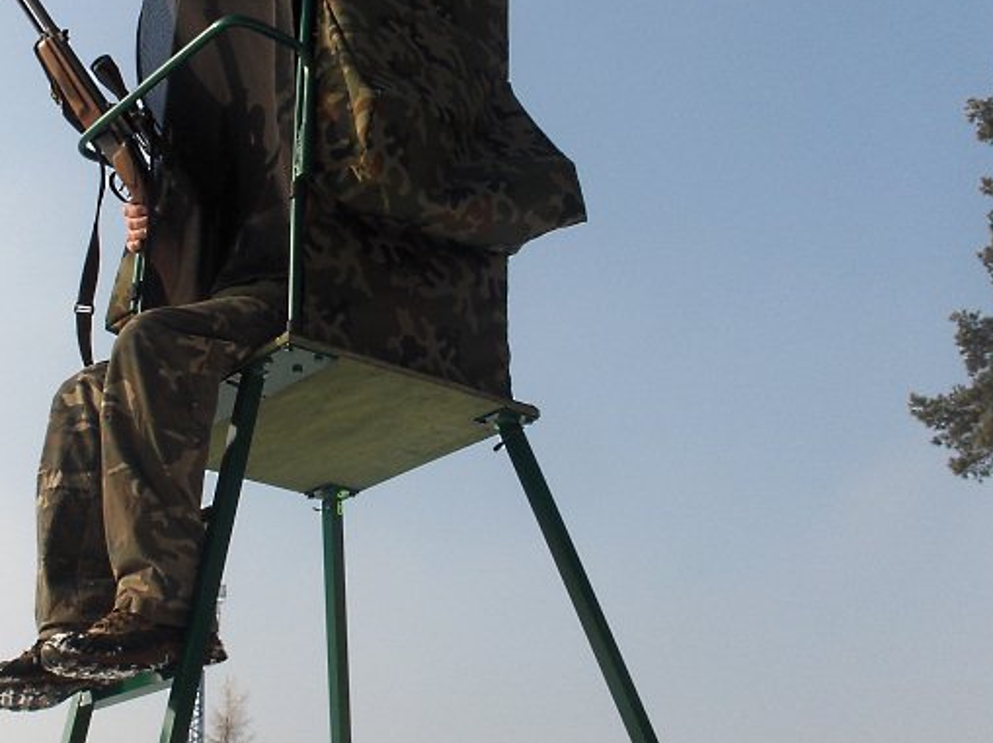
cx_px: 328
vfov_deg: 32.8
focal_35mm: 44
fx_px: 1261
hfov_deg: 42.4
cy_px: 372
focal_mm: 5.8
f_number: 5.6
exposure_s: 1/187
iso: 50
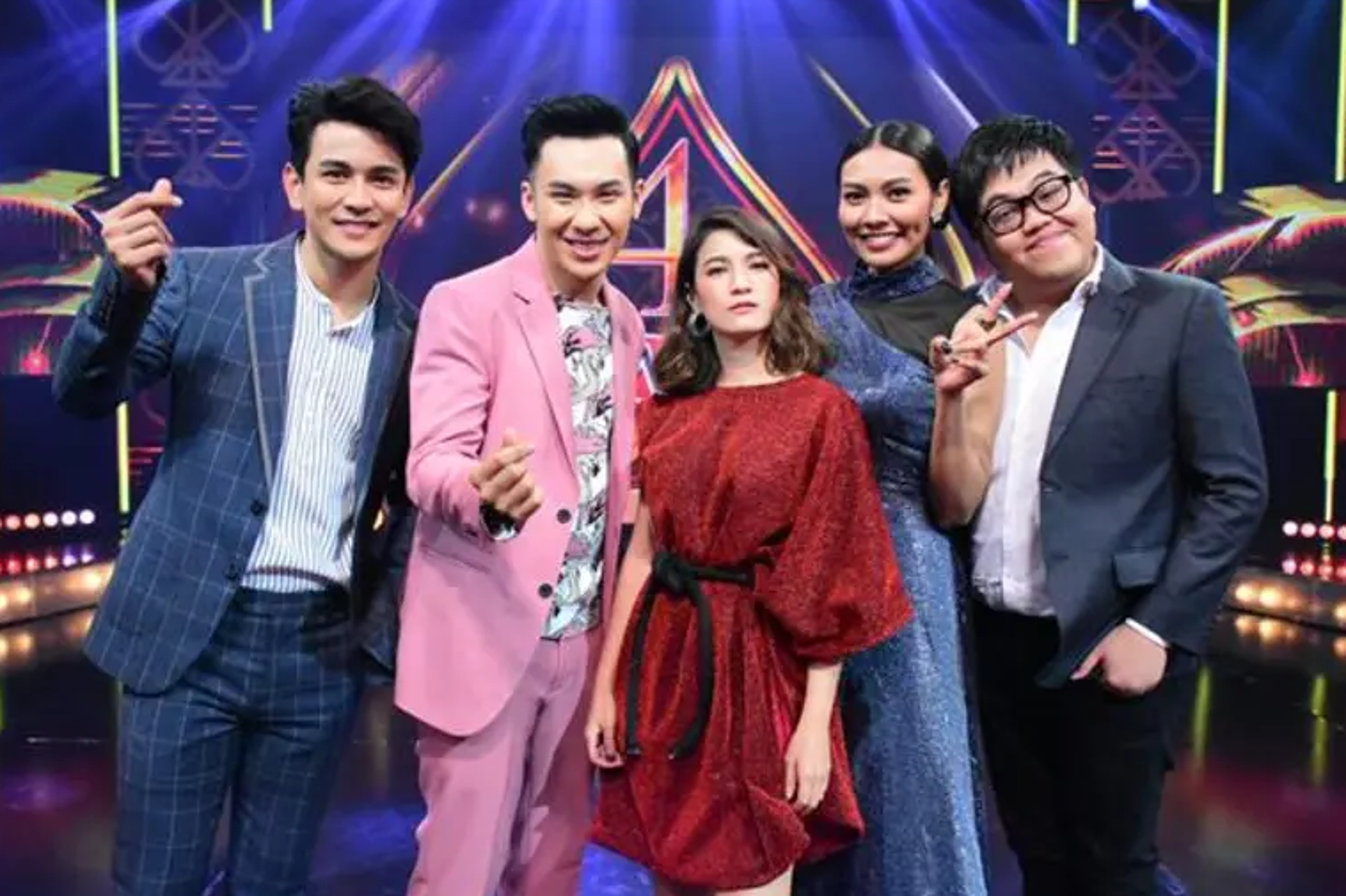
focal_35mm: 36
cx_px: 673
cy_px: 446
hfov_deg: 53.8
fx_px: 1327
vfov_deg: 37.3
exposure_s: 1/1000
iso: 8000
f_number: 3.8
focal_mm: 23
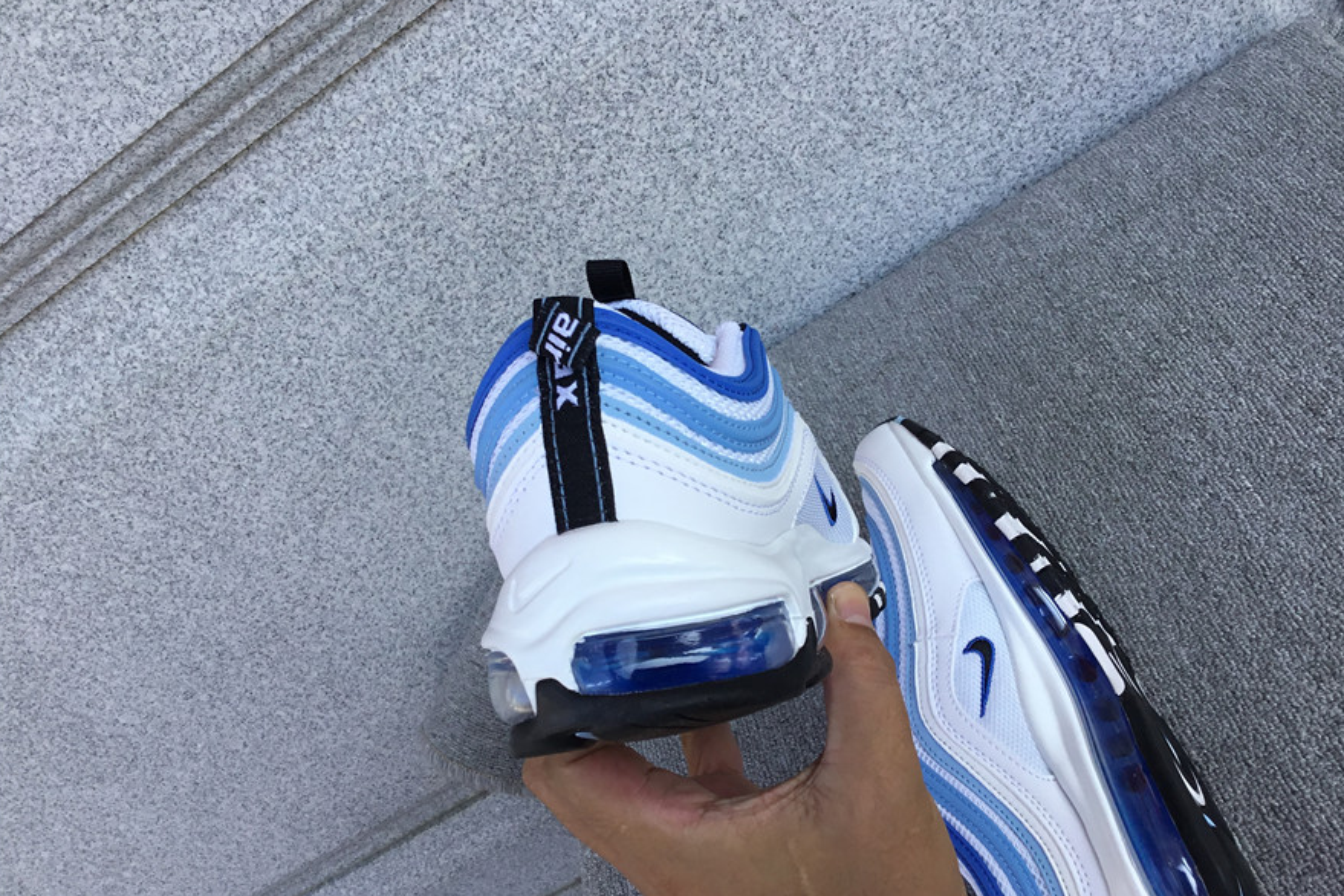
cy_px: 411
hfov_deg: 57.2
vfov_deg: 39.9
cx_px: 682
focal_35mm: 33
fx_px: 1232
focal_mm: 3.3
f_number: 2.4
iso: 25
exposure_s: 1/448
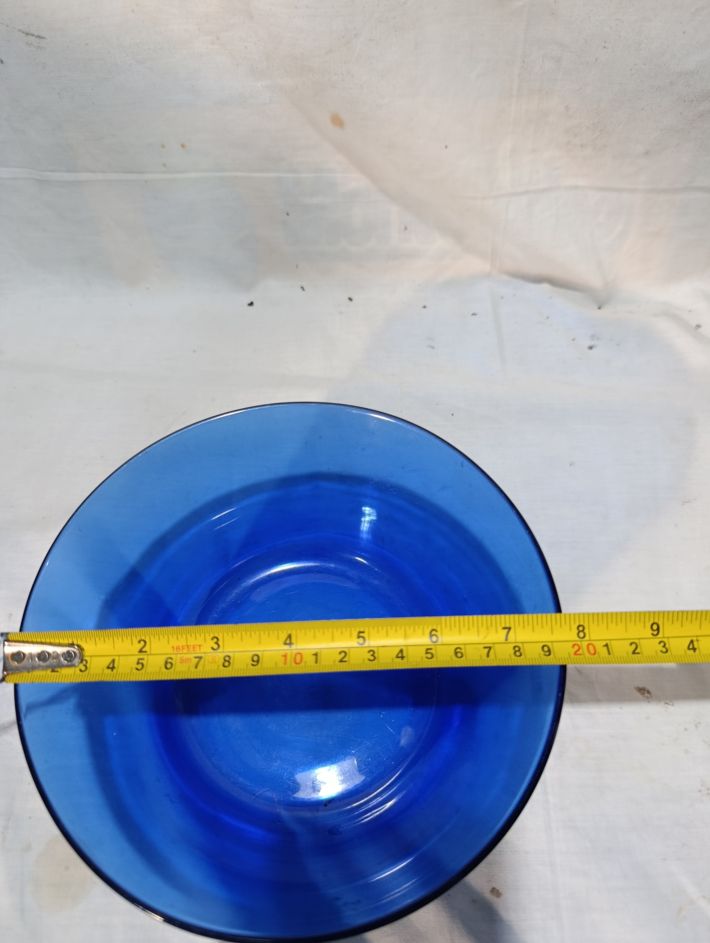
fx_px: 627
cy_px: 472
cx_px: 355
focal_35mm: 23
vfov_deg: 73.8
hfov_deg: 59.0
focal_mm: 6.11
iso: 671
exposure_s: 1/50
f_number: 1.65
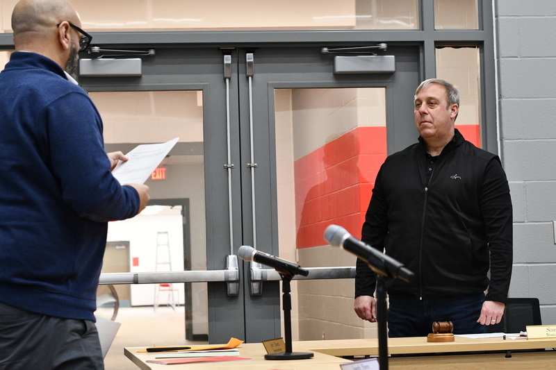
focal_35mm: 100
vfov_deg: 13.7
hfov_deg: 20.4
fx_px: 1544
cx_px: 278
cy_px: 185
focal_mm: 50
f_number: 4.5
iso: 2000
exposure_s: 1/80
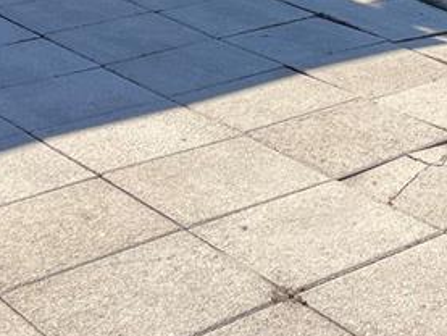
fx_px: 1240
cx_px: 552
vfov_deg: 14.5
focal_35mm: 96
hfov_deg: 19.2
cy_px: -157
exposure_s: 1/2222
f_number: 1.6
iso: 50
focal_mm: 5.1
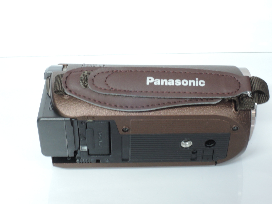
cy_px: 102
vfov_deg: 24.4
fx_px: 471
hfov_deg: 32.2
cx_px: 136
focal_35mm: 60
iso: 800
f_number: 7.3
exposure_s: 1/10
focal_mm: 12.8
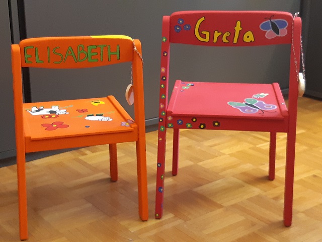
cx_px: 161
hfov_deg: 67.3
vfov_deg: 53.1
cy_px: 121
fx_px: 242
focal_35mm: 26
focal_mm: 3.93
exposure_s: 1/33
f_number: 1.7
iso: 250
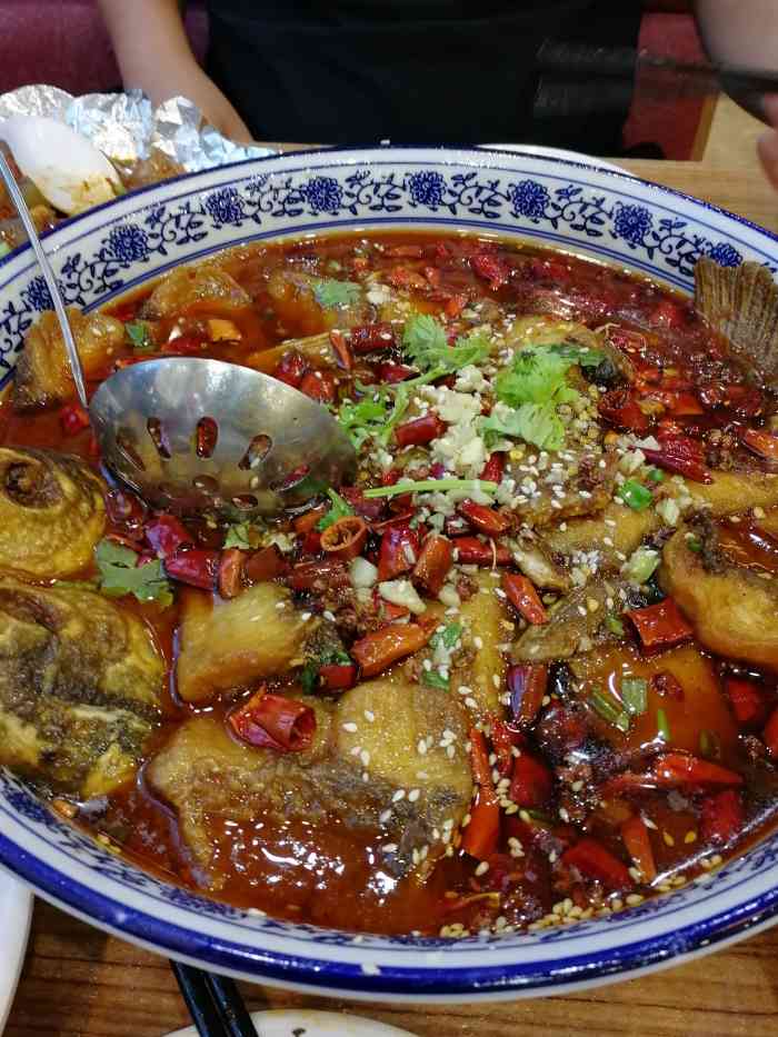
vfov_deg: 65.3
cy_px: 518
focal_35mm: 27
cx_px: 389
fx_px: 809
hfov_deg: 51.4
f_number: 2.2
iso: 250
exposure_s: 1/33.3
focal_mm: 3.95
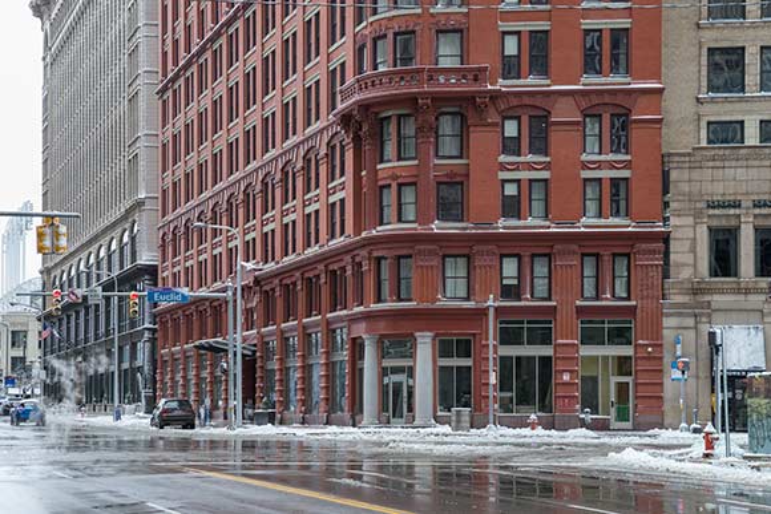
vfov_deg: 19.5
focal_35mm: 70
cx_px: 386
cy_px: 257
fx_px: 1499
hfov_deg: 28.8
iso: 200
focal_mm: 70
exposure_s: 1/250
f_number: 8
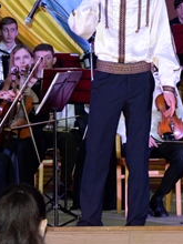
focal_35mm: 210
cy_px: 33
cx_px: 153
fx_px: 1480
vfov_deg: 9.4
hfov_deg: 7.1
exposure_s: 1/60
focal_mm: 50
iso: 1400
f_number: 5
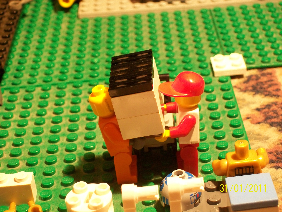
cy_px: 106
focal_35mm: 87
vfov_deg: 17.0
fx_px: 709
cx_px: 141
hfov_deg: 22.5
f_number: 4.3
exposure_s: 1/8
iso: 174
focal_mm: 14.3
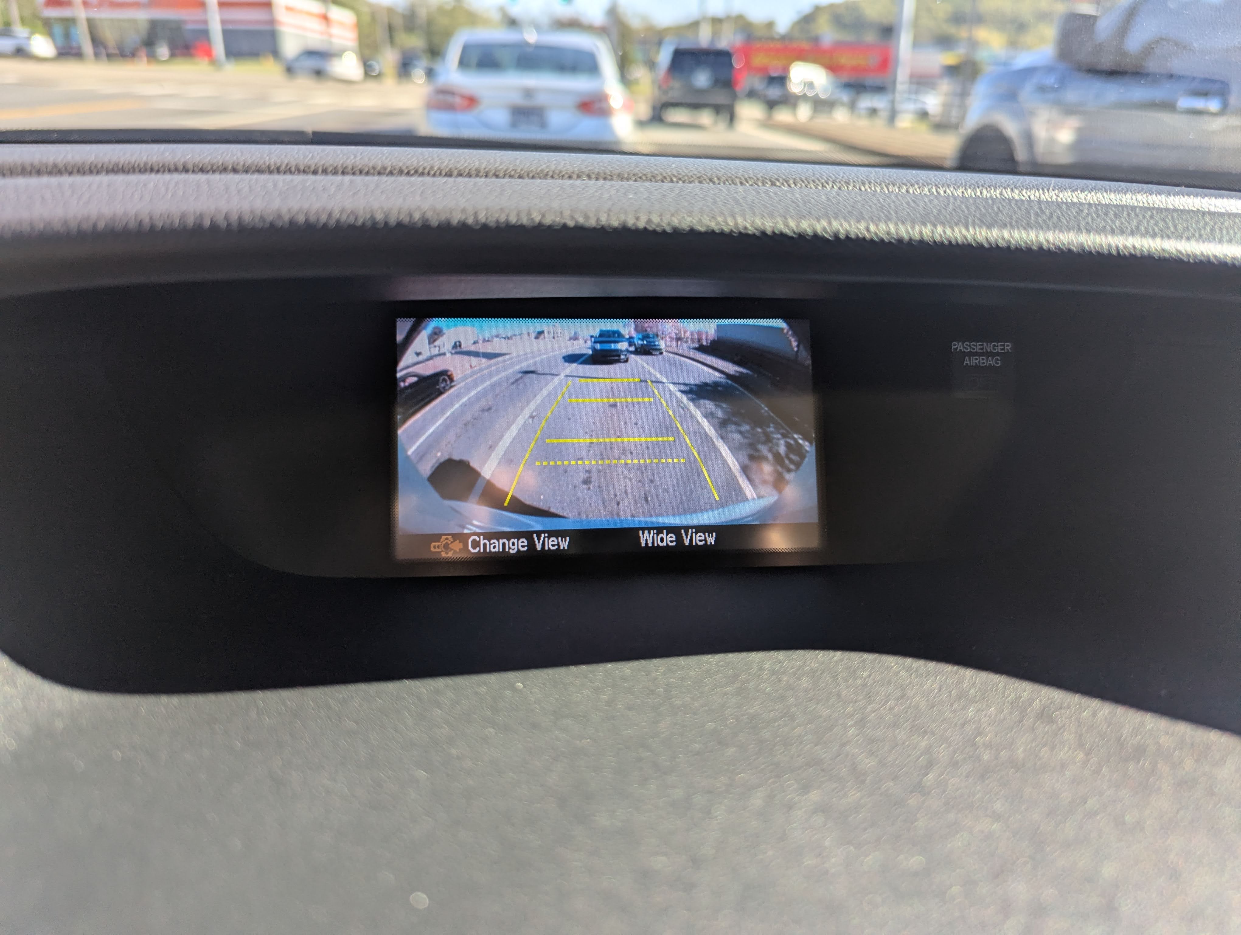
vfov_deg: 56.9
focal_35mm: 24
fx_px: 862
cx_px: 620
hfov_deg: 71.5
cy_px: 468
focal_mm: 6.81
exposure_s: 1/492
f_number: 1.85
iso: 34
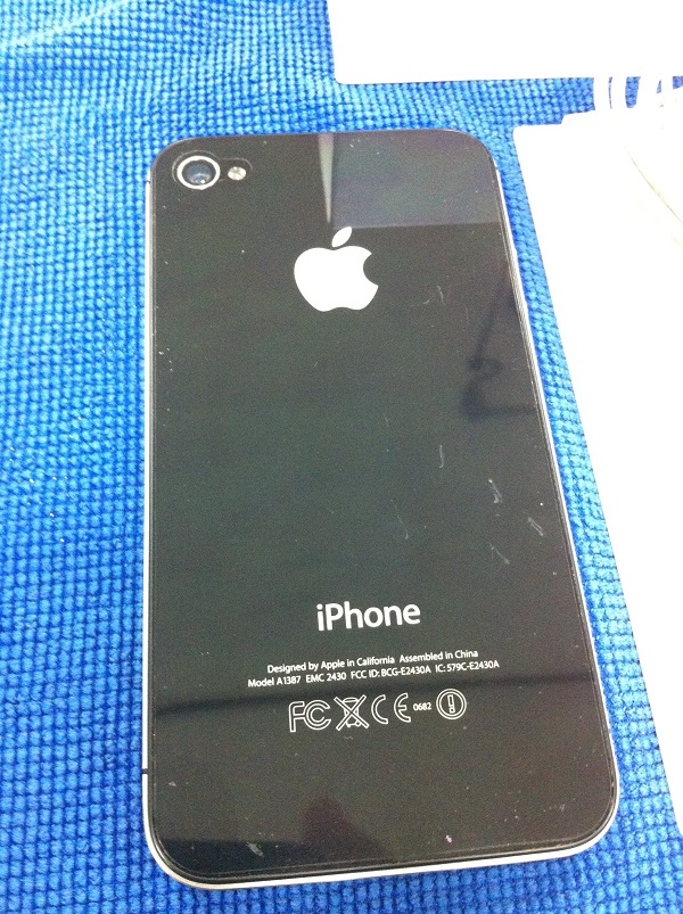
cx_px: 342
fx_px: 923
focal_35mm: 35
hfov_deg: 40.6
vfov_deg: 52.7
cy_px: 457
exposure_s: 1/15
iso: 500
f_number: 2.8
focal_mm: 3.85
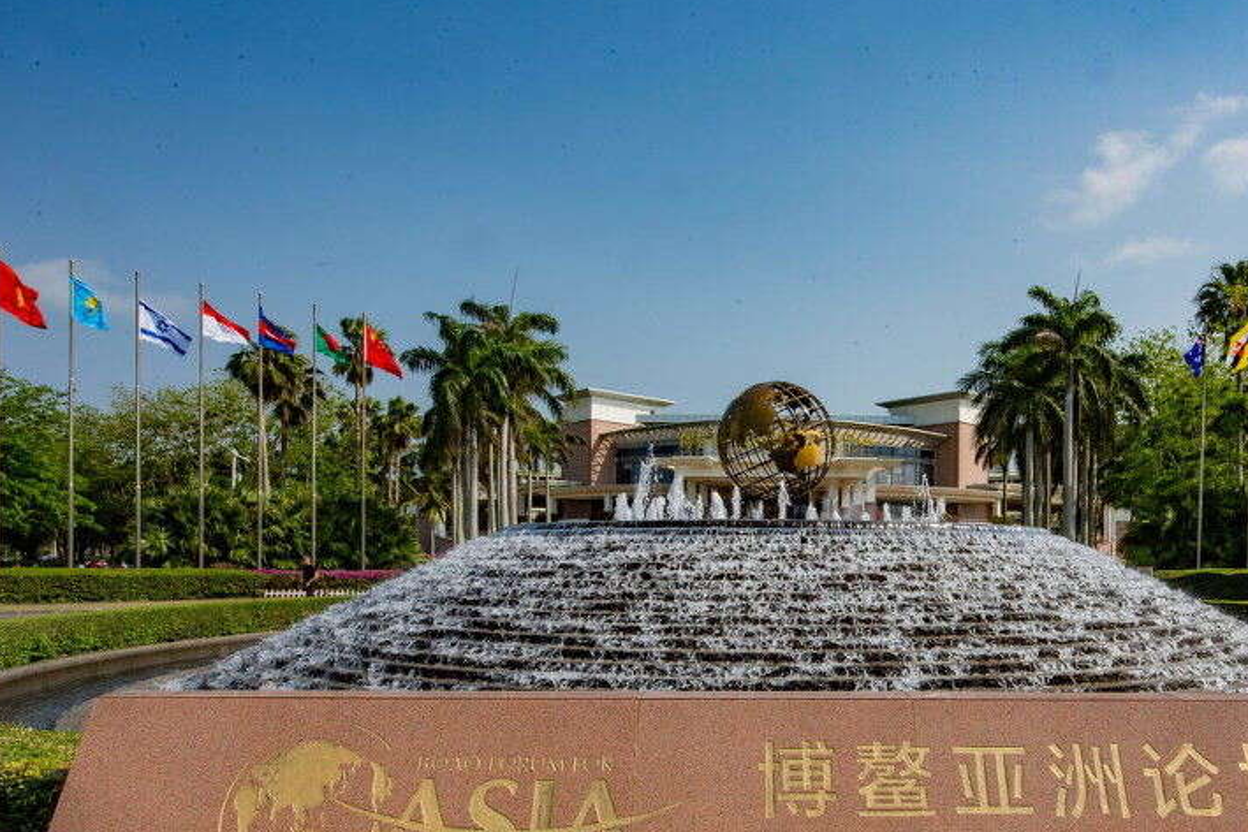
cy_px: 574
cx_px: 773
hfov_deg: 68.4
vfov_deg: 48.5
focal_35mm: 26
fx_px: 901
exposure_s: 1/160
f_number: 22
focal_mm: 18
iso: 320
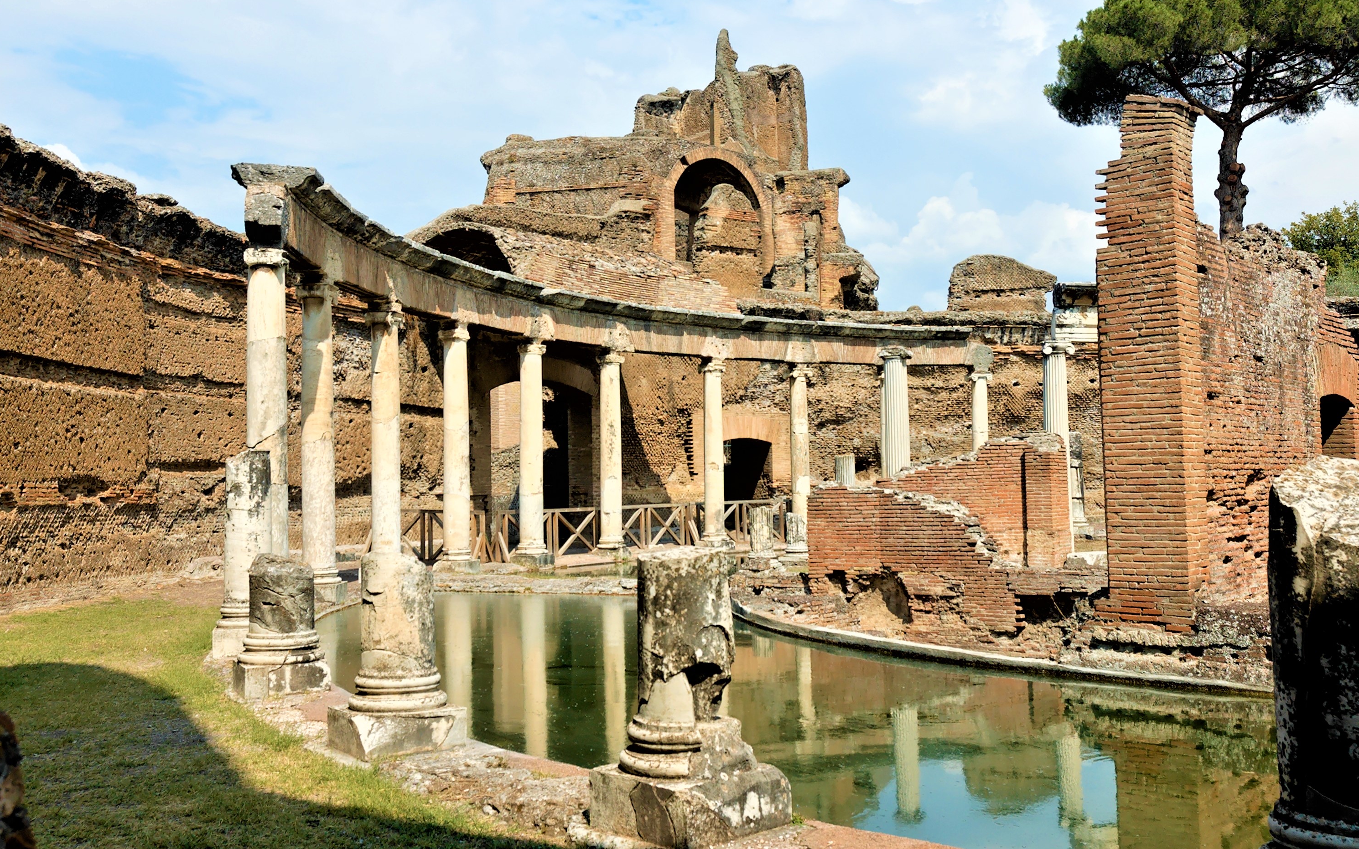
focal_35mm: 37
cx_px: 680
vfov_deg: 34.4
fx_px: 1370
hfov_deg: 52.7
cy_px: 414
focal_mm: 24
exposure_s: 1/250
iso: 200
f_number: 8
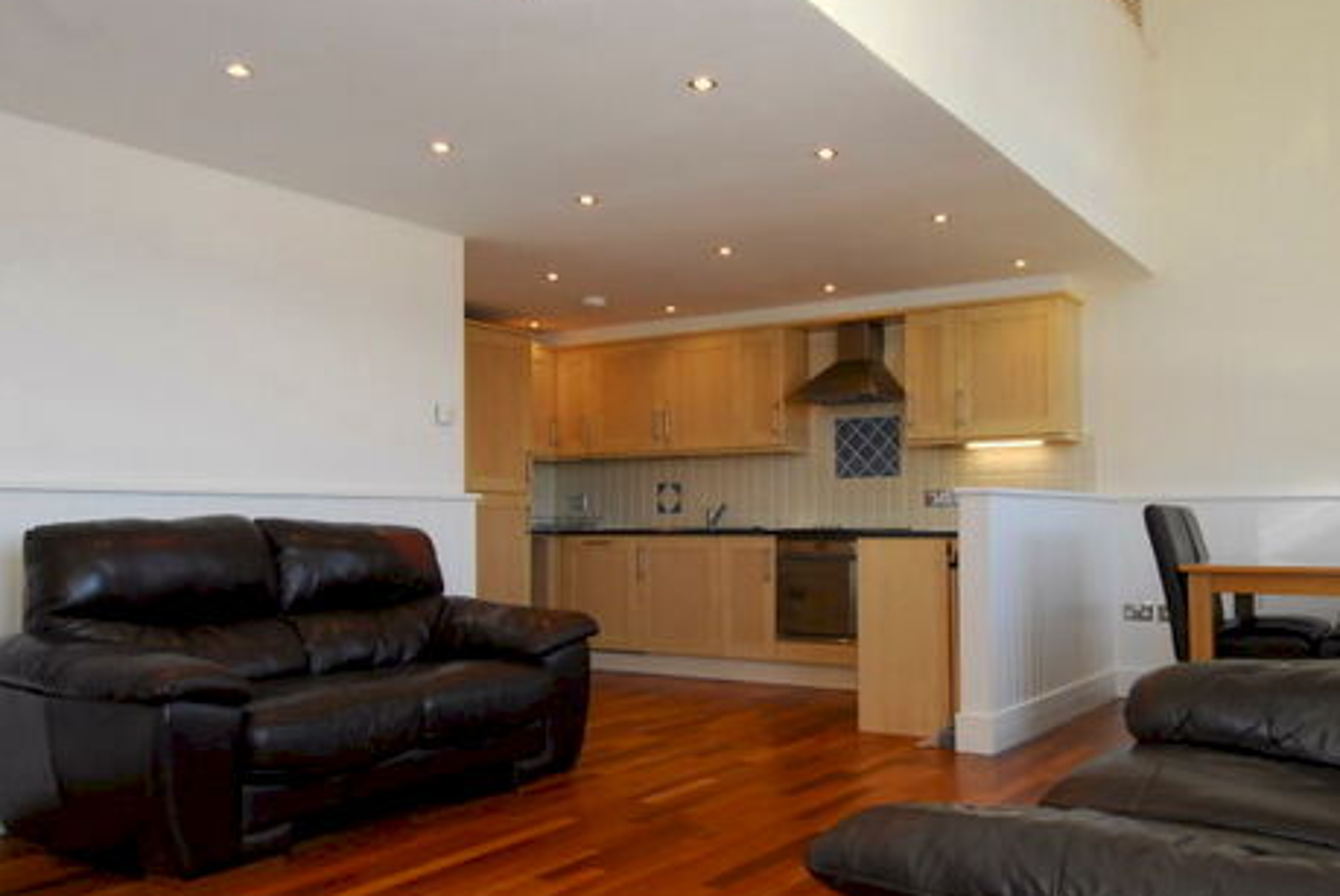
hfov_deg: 61.9
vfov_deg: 44.0
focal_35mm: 30
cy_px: 476
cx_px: 785
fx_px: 1109
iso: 640
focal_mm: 13
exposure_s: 1/60
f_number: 8
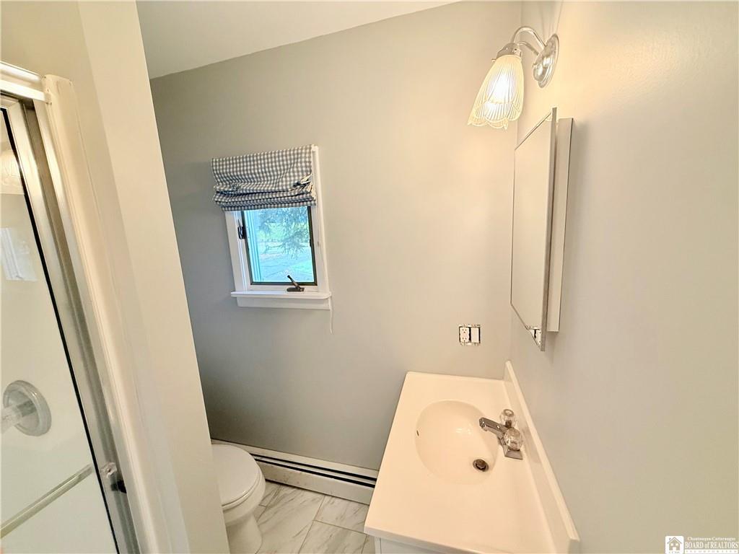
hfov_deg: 102.1
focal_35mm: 14
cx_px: 370
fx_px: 299
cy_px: 277
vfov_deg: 85.7
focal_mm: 2.22
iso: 320
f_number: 2.2
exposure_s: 1/120
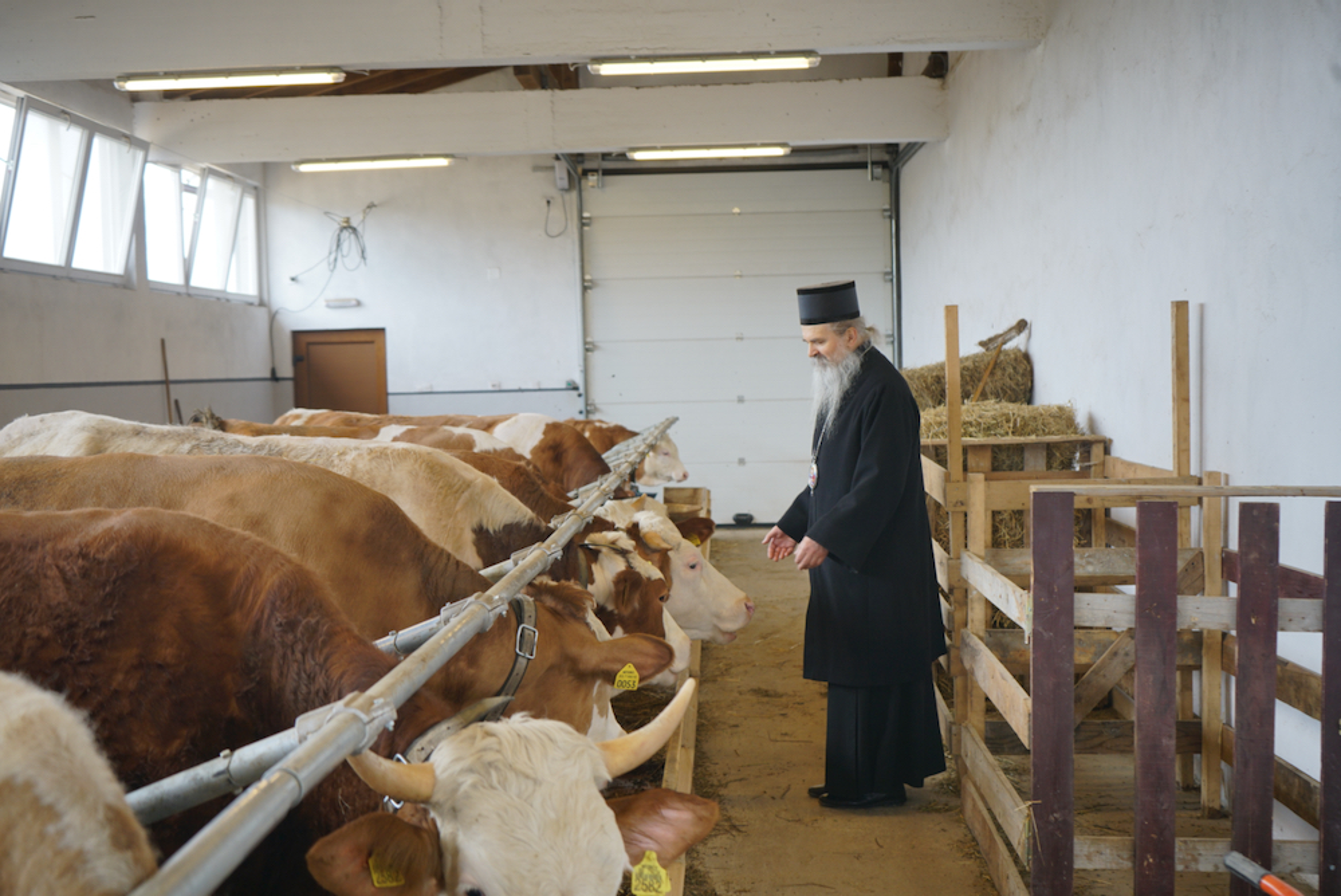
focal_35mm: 47
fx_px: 1752
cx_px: 670
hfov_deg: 41.9
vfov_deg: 28.7
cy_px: 448
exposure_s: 1/60
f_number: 4.5
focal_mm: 47
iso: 400
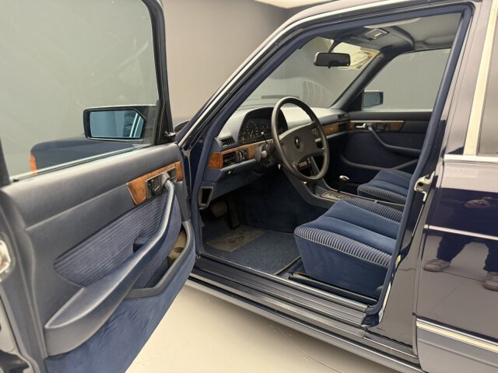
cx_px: 249
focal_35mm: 24
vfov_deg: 56.8
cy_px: 186
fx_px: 345
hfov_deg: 71.6
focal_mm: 6.76
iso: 500
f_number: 1.78
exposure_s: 1/49
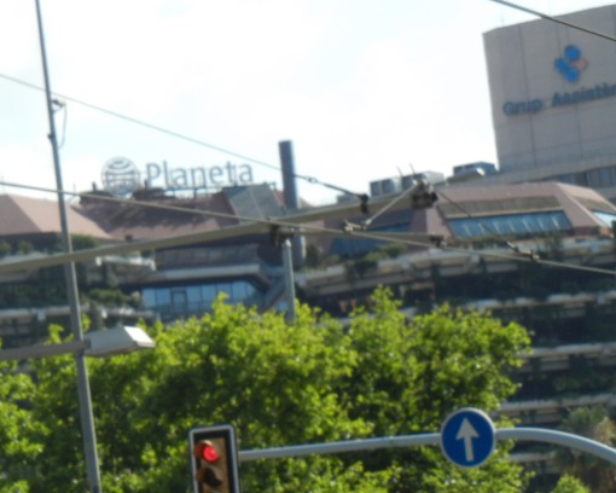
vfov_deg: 7.7
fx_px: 3646
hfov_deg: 9.6
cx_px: 88
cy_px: 375
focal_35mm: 200
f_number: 4.5
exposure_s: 1/738
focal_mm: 18.3
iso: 160
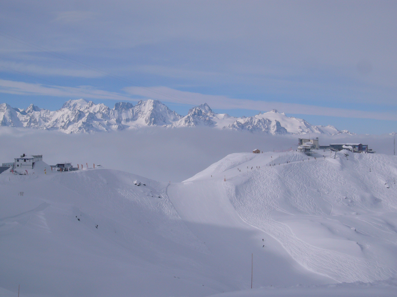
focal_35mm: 73
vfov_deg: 20.2
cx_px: 198
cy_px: 148
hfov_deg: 26.7
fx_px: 837
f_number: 9
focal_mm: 12
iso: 80
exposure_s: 1/500
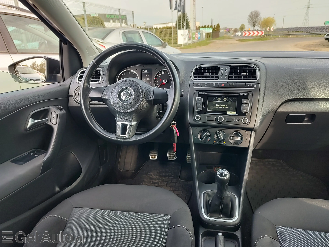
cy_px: 124
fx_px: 219
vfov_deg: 58.9
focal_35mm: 23
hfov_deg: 73.9
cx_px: 164
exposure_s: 1/185
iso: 100
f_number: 1.8
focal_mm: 5.56
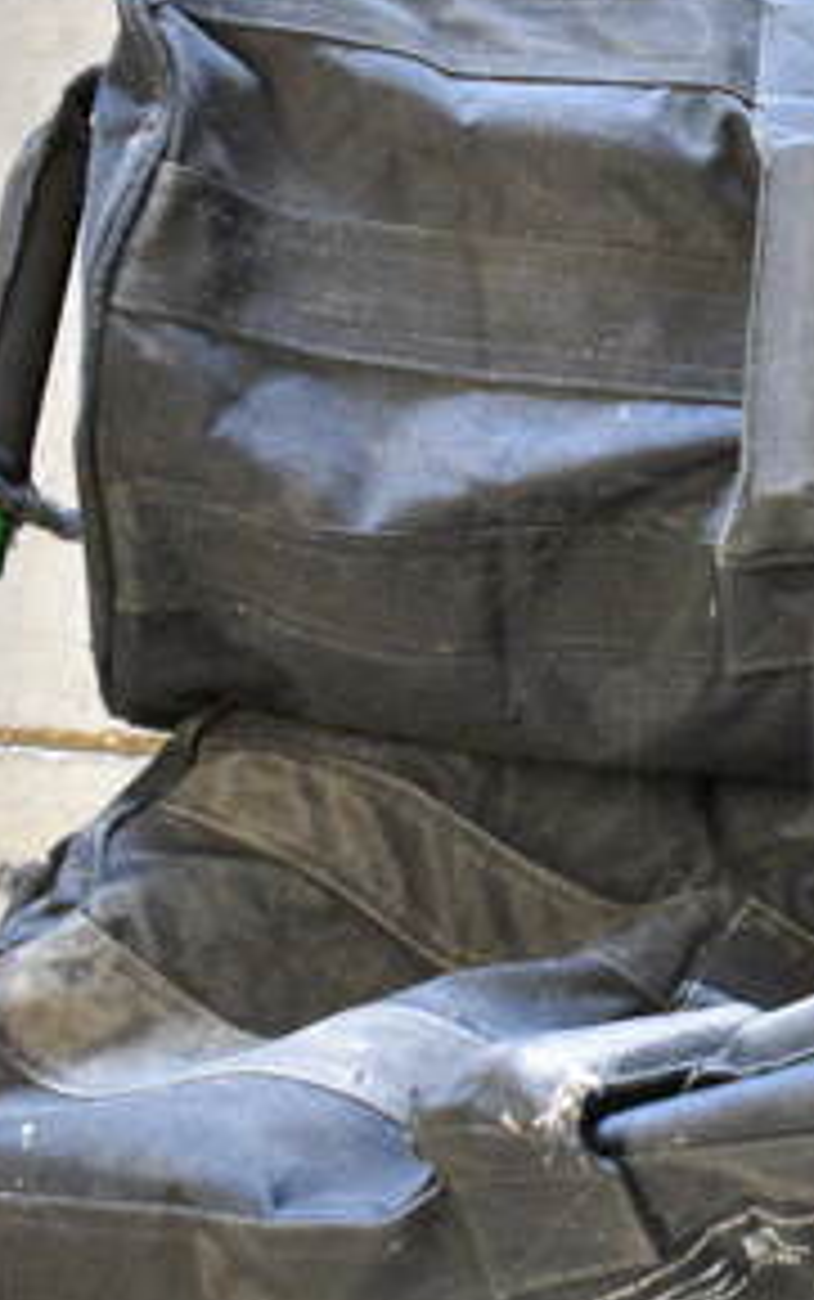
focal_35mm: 71
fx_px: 2516
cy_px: 706
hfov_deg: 17.1
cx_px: 1106
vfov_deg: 28.9
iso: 8000
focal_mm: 22
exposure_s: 1/125
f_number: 3.8
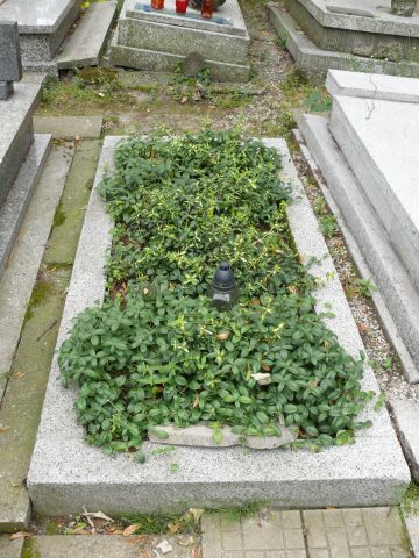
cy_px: 279
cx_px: 210
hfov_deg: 40.7
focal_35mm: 35
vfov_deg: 52.6
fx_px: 565
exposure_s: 1/125
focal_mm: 7.4
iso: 100
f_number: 4
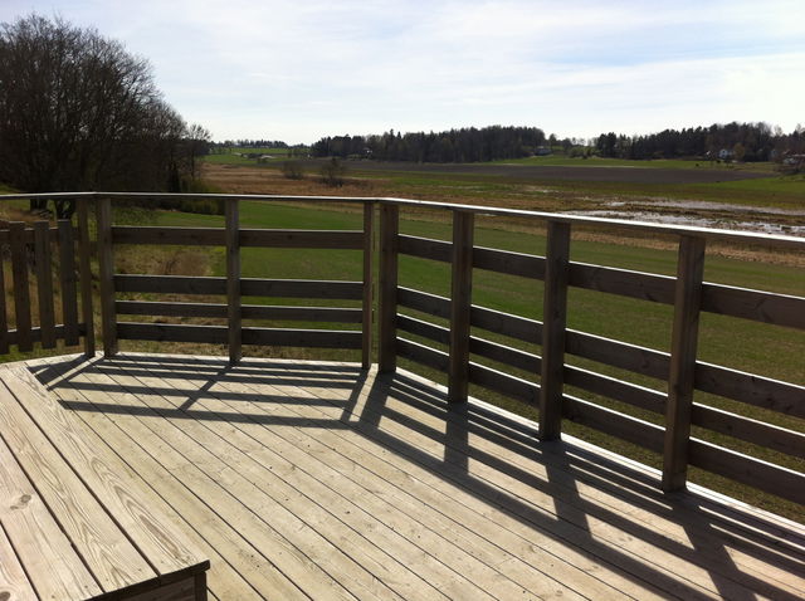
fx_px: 813
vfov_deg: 40.6
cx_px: 402
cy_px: 300
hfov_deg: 52.7
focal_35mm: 35
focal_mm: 3.85
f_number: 2.8
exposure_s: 1/2155
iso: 80
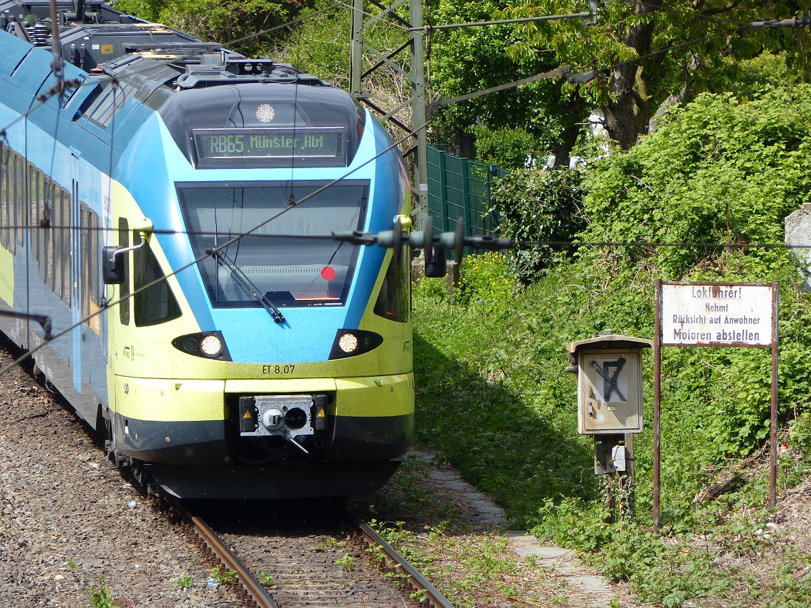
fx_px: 12956
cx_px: 406
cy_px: 304
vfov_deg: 2.7
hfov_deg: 3.6
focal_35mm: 553
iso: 100
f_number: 4
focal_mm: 99.5
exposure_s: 1/640
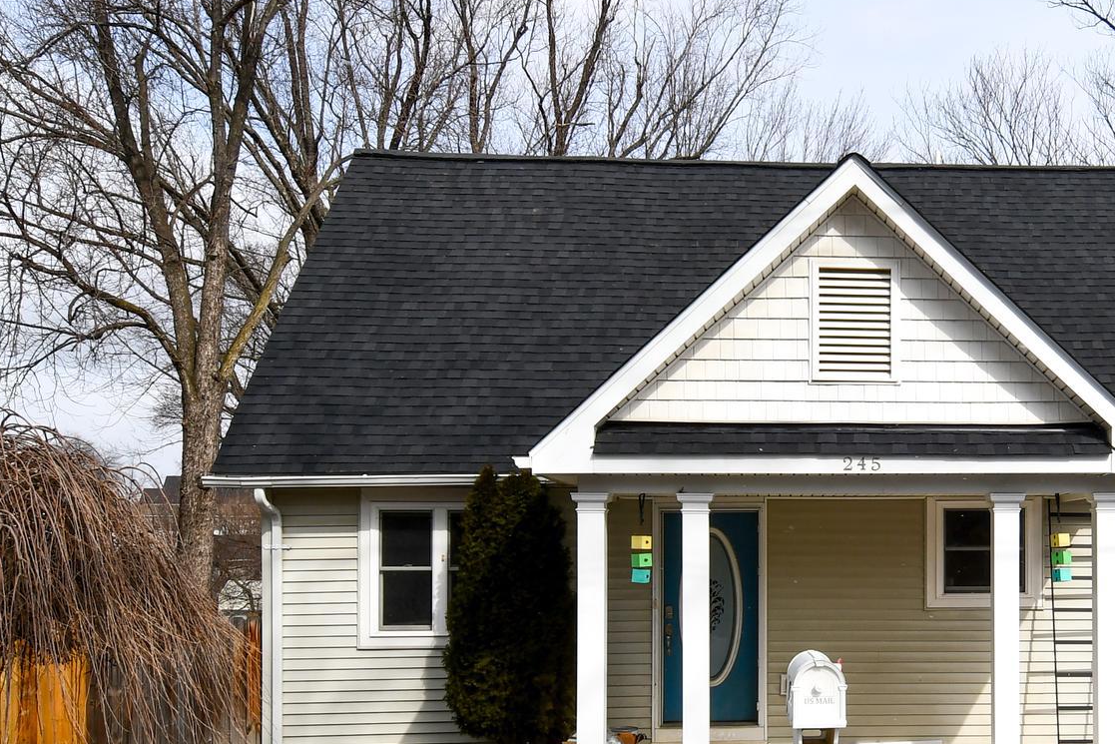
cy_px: 555
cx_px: 867
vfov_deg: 39.0
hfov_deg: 53.9
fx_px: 1022
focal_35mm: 33
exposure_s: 1/250
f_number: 10
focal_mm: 12
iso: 100
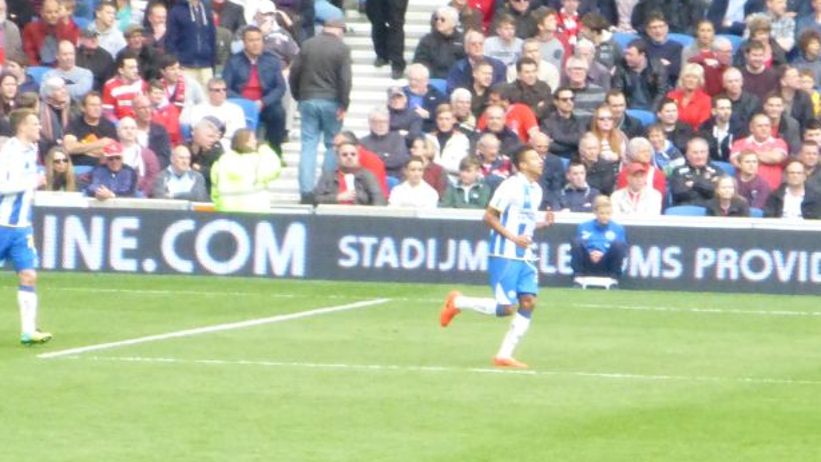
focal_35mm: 715
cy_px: 207
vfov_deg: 1.7
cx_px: 302
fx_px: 15572
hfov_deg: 3.0
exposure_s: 1/2000
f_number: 5.9
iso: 1600
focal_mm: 60
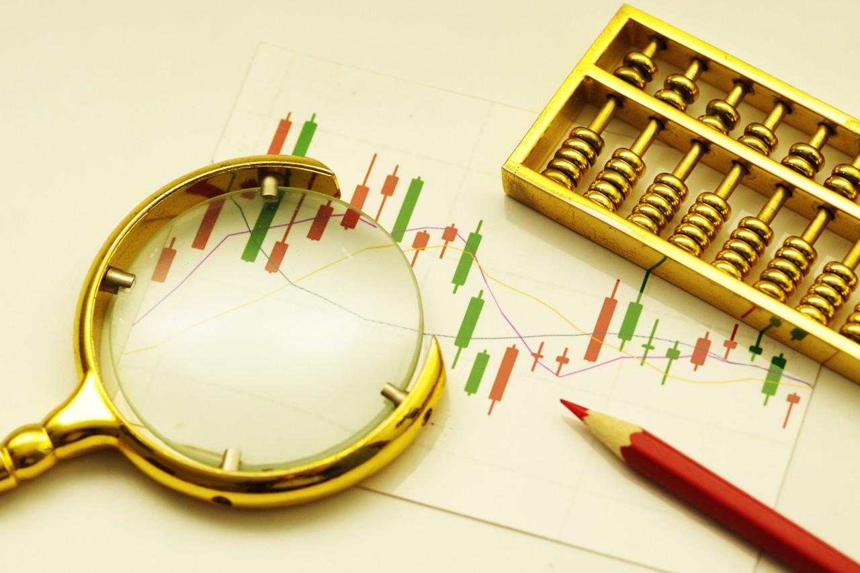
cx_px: 430
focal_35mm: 150
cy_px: 286
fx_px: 3581
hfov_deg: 13.7
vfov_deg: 9.1
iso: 1600
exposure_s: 1/60
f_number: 4.5
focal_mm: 100
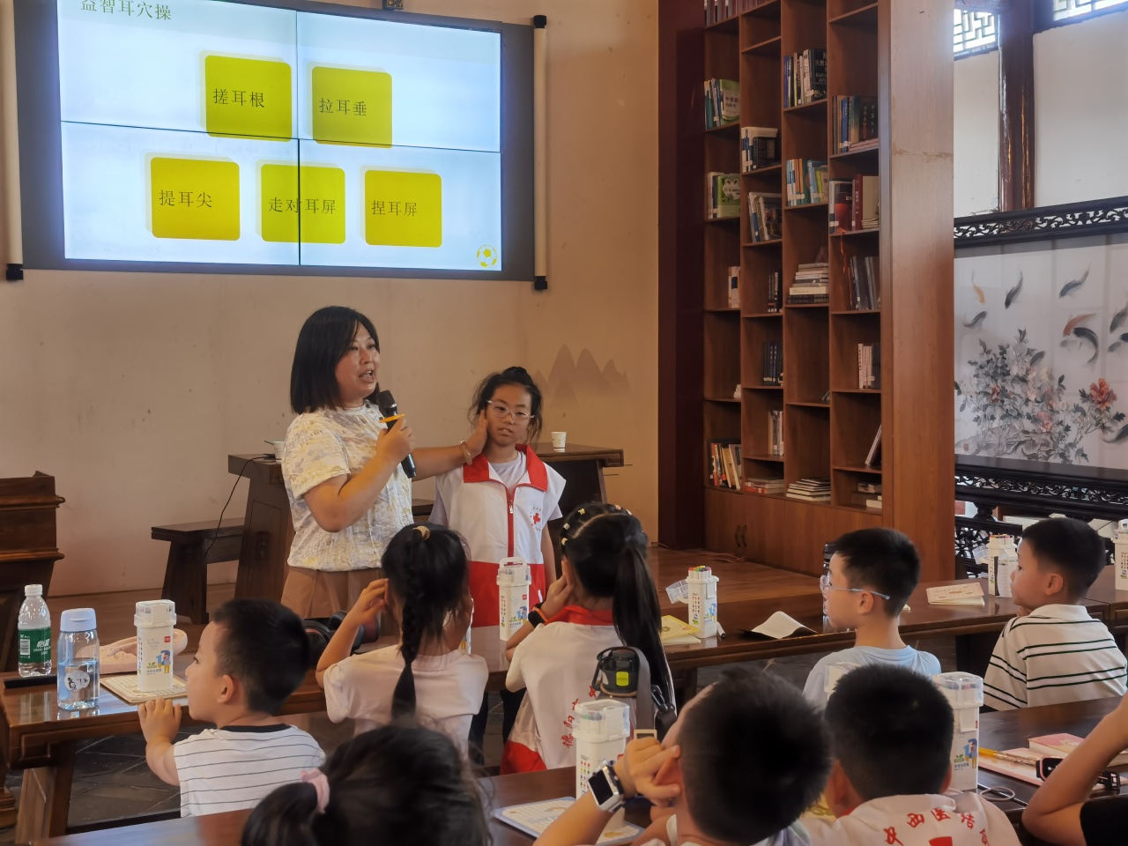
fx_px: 1434
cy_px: 423
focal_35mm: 44
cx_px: 564
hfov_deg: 42.9
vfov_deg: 32.9
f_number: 1.9
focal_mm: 6.71
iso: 64
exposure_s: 1/100
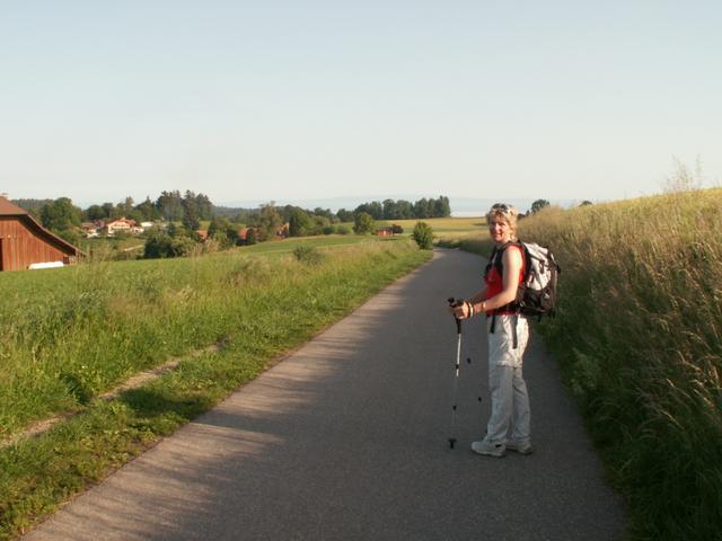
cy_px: 270
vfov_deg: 40.7
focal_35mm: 35
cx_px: 361
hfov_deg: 52.6
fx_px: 730
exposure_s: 1/80
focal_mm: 5.86
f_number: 8
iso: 50
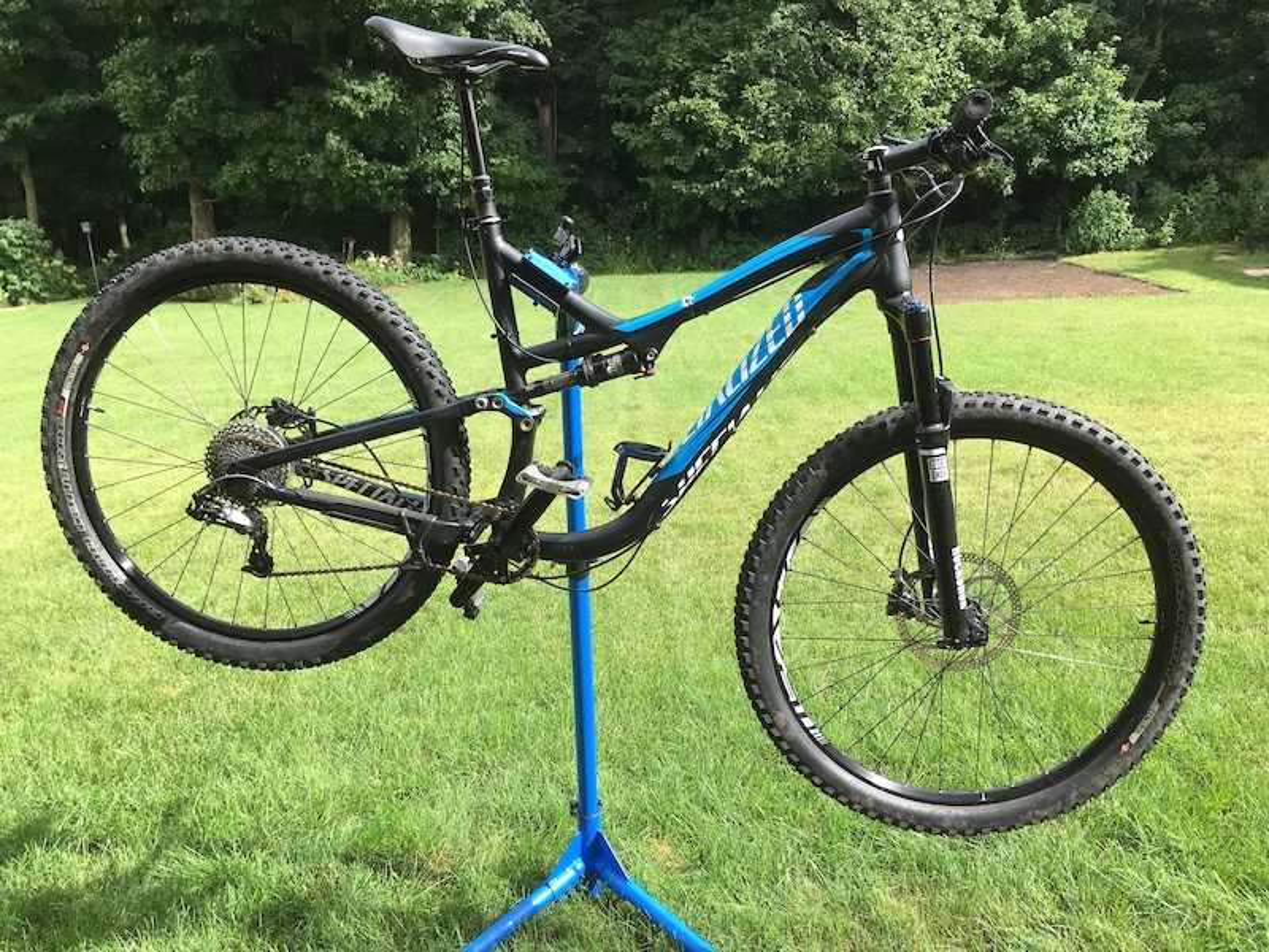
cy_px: 476
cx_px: 634
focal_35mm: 29
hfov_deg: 61.7
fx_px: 1063
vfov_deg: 48.2
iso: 25
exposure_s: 1/610
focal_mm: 4.15
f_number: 2.2
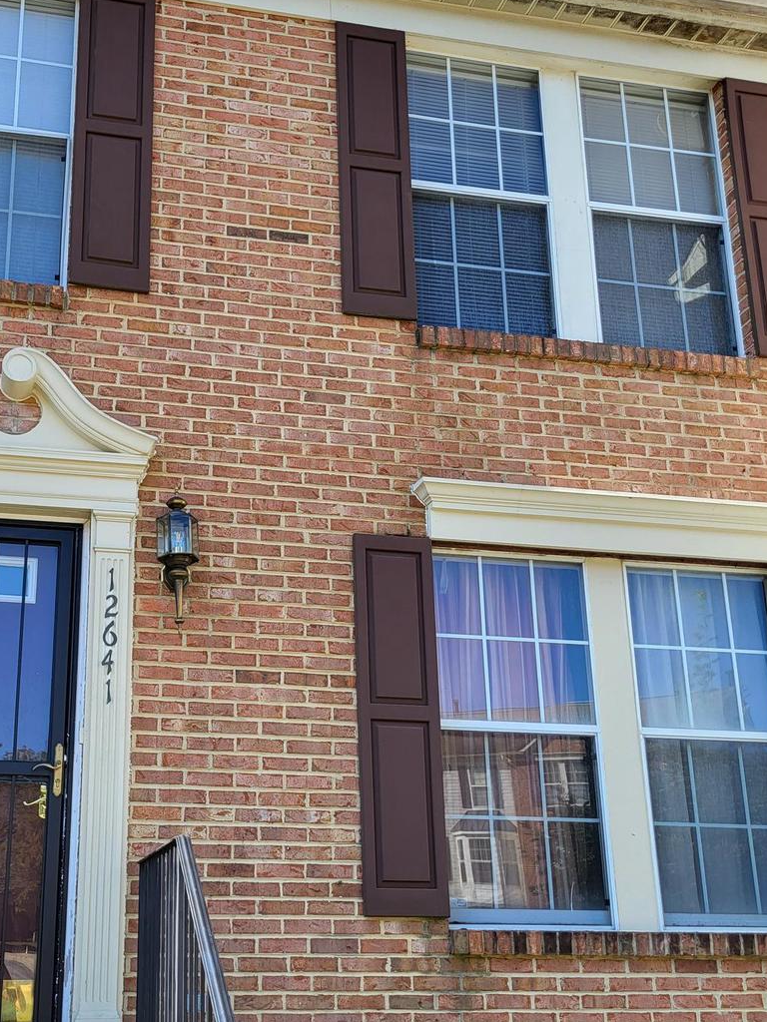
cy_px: 611
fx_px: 1152
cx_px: 235
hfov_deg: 36.3
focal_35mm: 39
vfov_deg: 47.6
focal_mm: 5.4
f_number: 1.8
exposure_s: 1/579
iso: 40
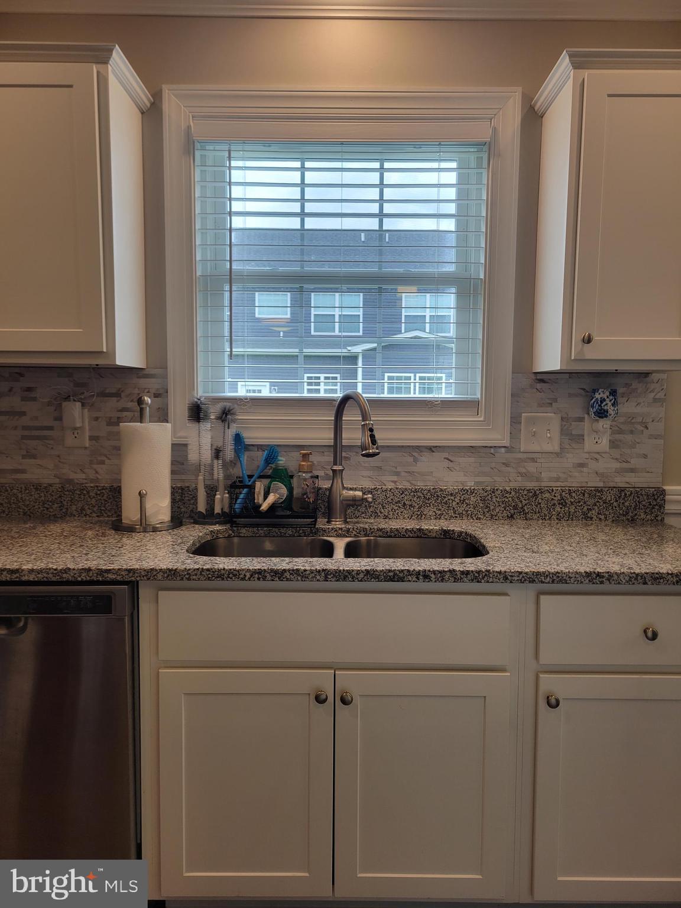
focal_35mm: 26
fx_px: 682
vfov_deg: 67.3
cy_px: 454
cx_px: 340
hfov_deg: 53.1
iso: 50
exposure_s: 1/120
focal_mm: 5.4
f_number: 1.8
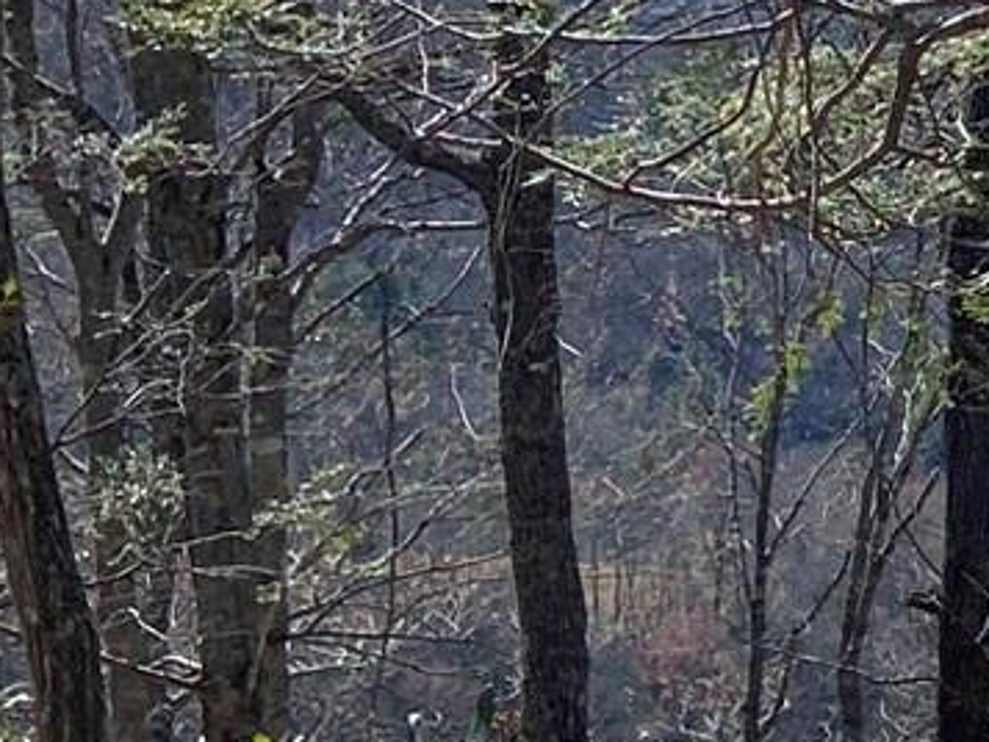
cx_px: 2291
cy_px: 274
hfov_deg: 11.3
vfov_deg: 10.0
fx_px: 4258
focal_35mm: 149
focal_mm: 4.25
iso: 32
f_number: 1.8
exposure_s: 1/1754
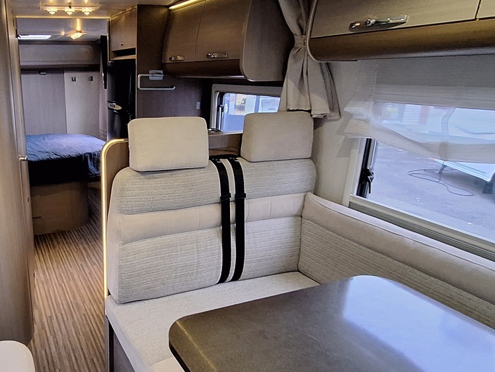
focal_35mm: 25
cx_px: 110
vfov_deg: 54.9
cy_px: 189
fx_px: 358
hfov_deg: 64.2
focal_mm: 1.74
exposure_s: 1/25
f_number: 2.2
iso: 320
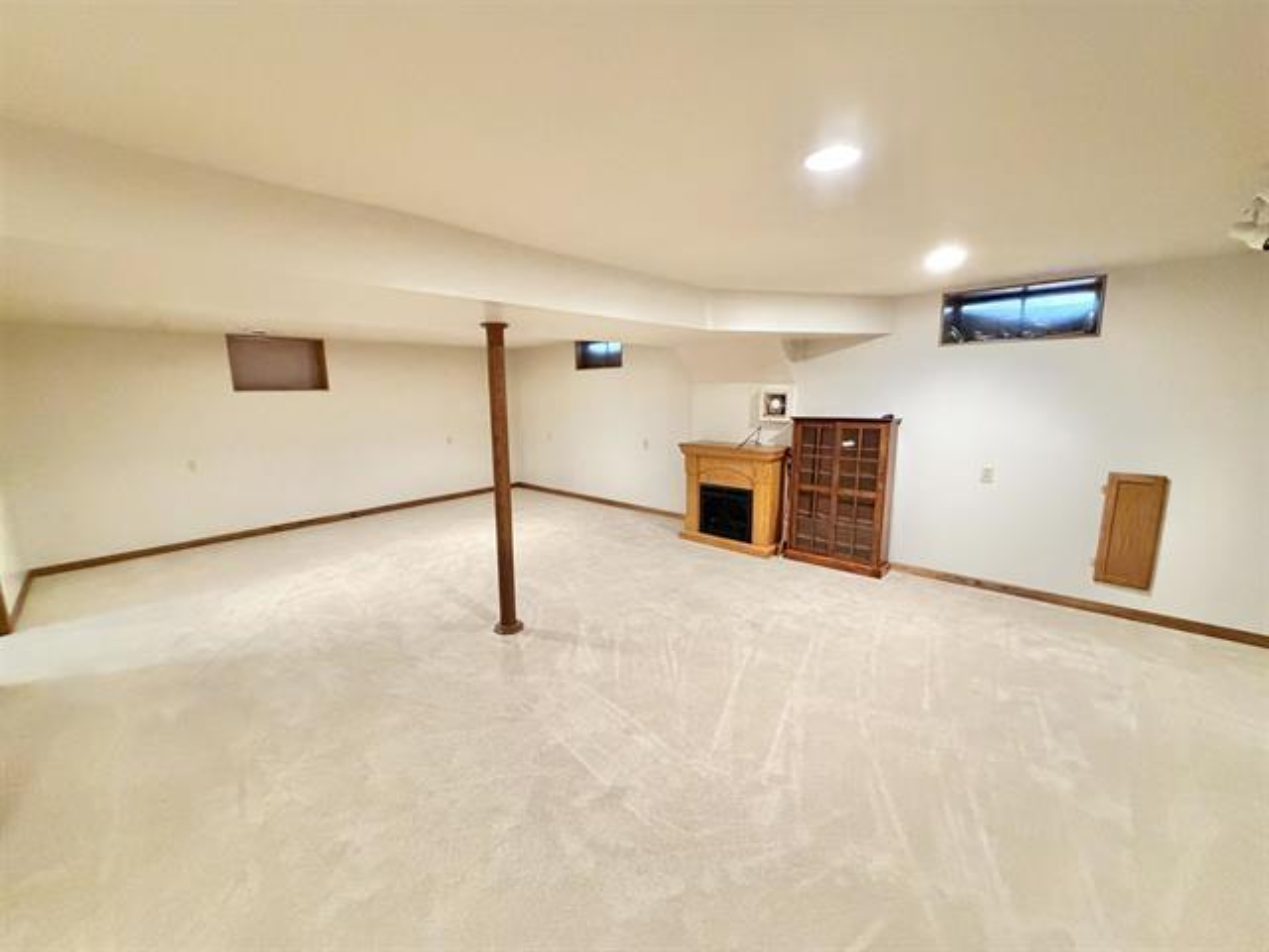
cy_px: 476
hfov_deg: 102.1
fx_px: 513
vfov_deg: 85.7
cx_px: 634
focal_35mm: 14
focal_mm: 2.22
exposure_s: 1/60
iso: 1000
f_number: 2.2
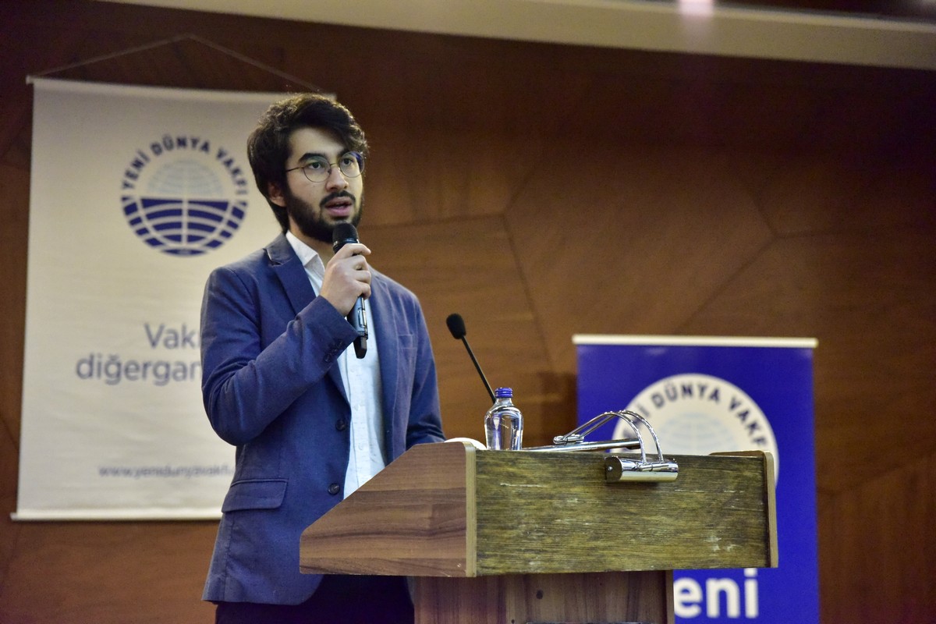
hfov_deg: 28.8
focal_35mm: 70
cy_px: 312
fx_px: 1820
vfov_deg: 19.5
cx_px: 468
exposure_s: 1/320
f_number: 2.8
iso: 9000
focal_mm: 70
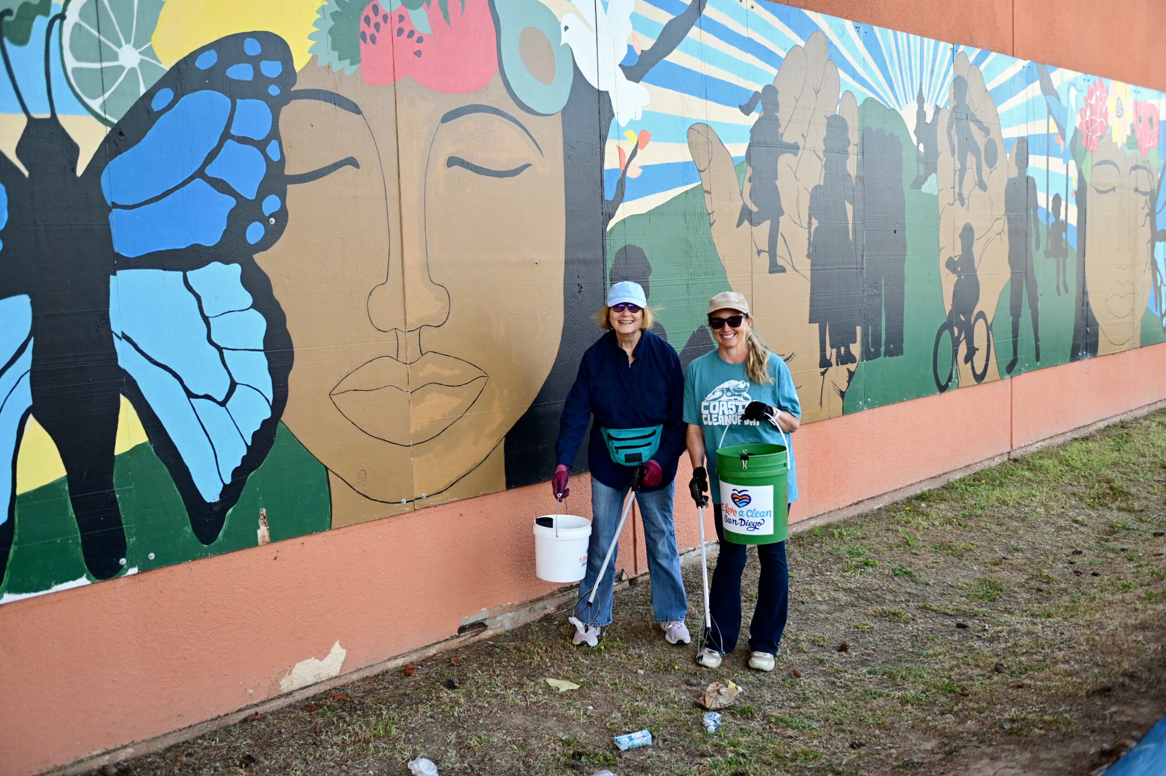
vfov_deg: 37.8
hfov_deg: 54.5
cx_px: 583
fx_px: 1133
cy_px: 388
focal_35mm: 35
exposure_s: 1/800
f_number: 2.8
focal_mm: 35
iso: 400
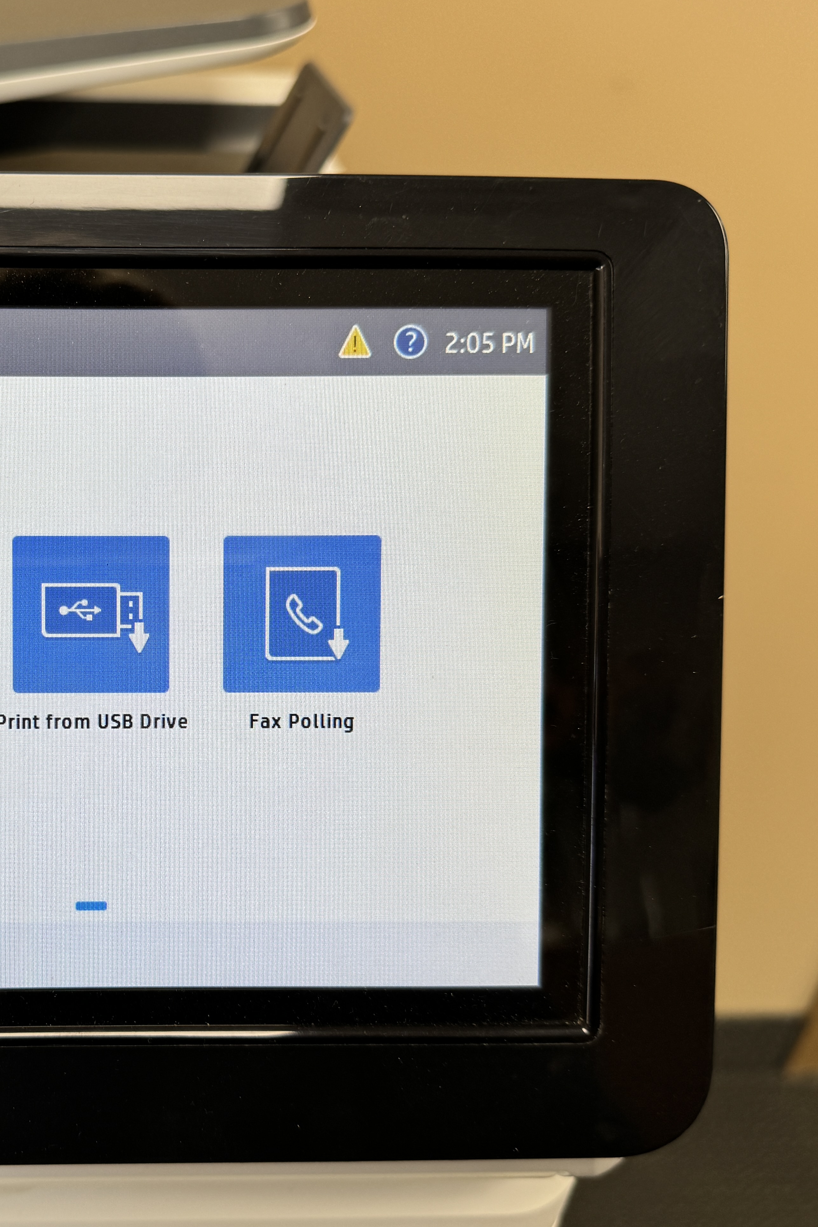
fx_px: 1261
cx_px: 84
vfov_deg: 51.9
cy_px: 653
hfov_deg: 34.0
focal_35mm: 37
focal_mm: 6.86
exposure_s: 1/109
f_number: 1.78
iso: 50
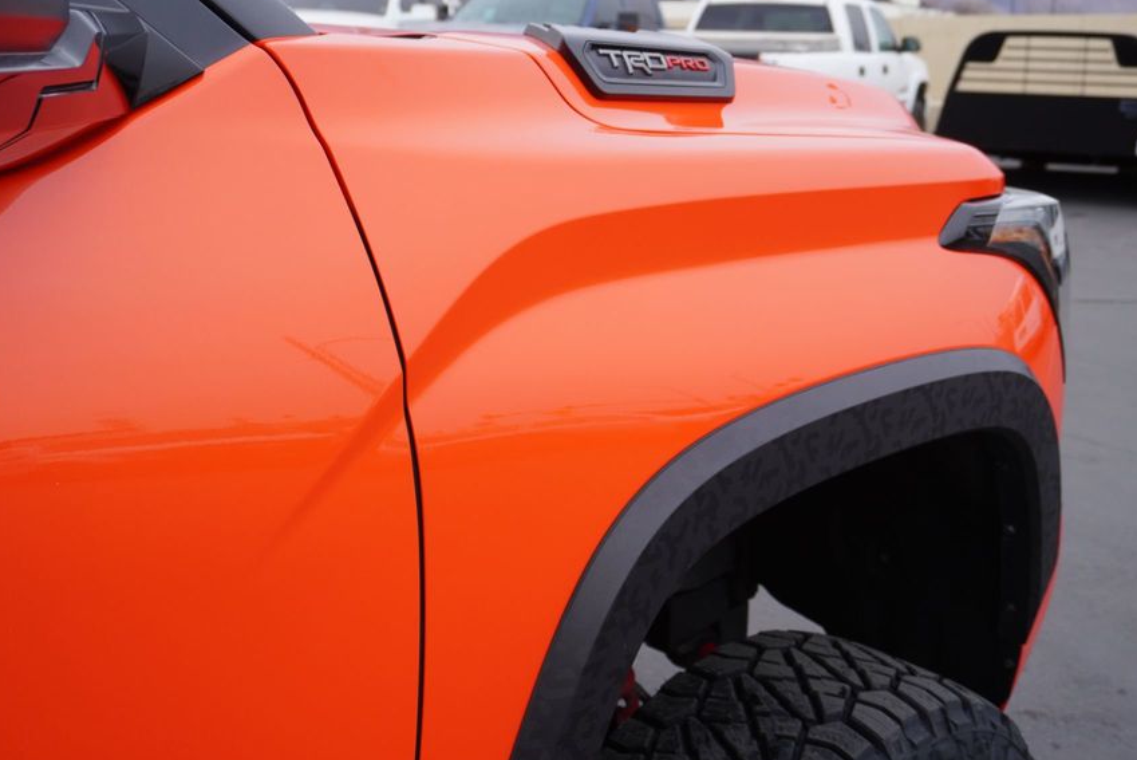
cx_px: 607
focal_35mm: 42
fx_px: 1315
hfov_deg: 46.7
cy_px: 330
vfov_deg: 32.2
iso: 320
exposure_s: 1/800
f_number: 4
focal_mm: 23
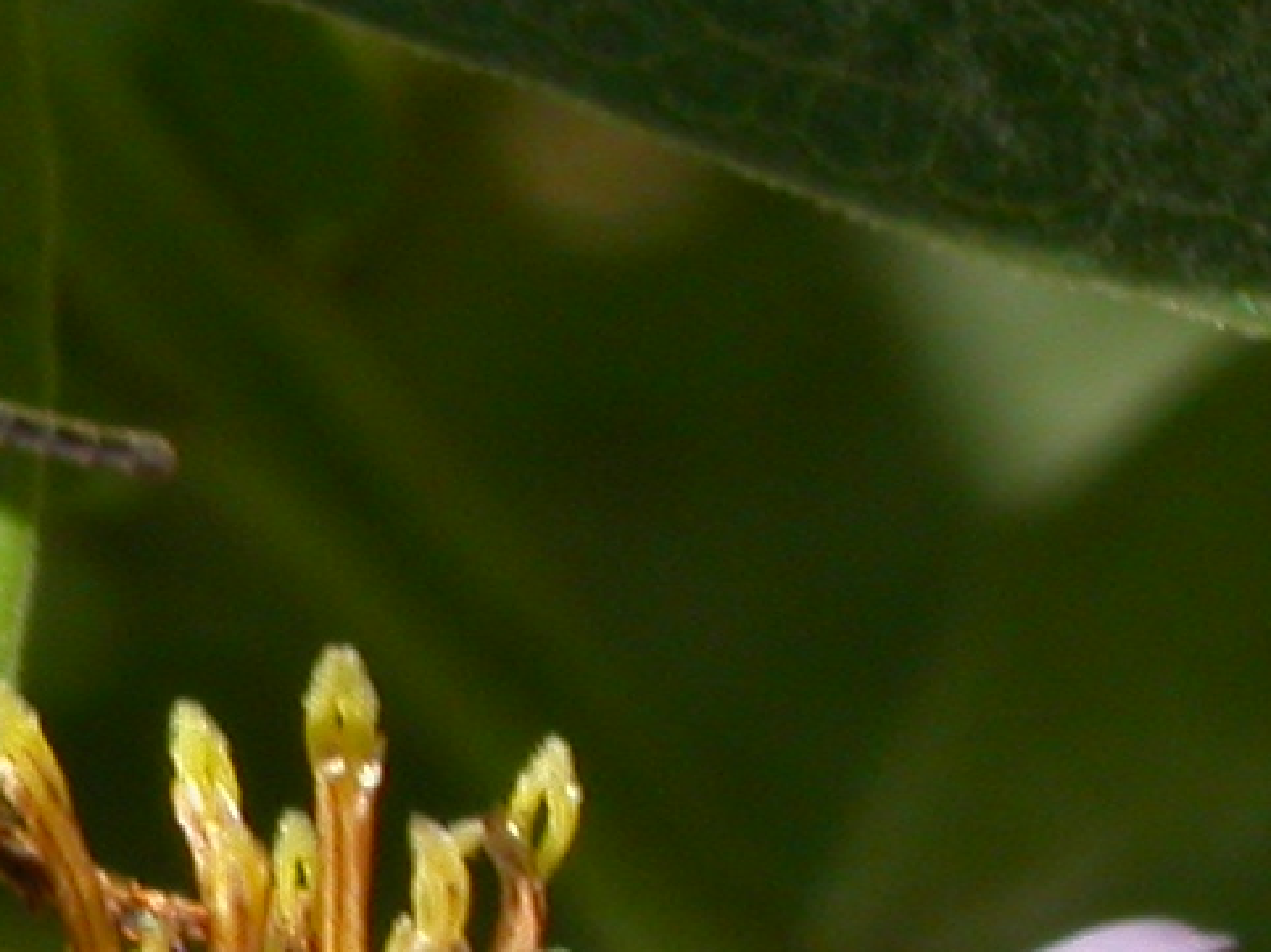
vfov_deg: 2.8
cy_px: 1021
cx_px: -1007
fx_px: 19560
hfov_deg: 3.7
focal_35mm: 533
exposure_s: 1/250
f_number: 7.6
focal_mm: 23.5
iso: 100
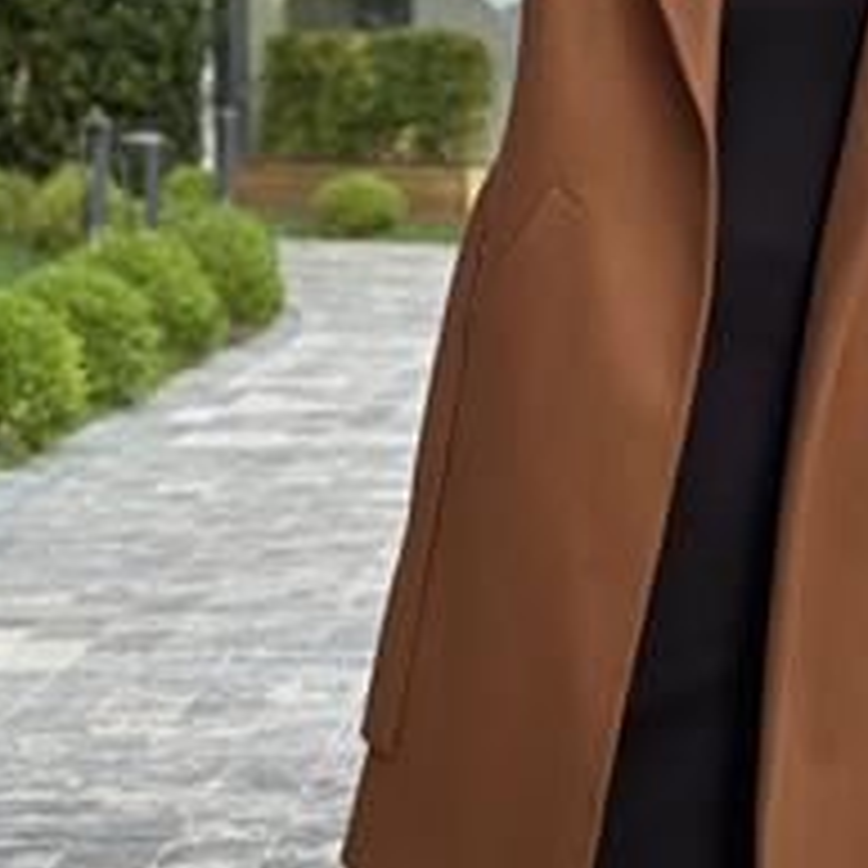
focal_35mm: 111
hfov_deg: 15.6
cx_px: 724
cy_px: 283
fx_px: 3149
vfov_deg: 15.7
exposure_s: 1/238
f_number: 1.78
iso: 80
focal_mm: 6.86
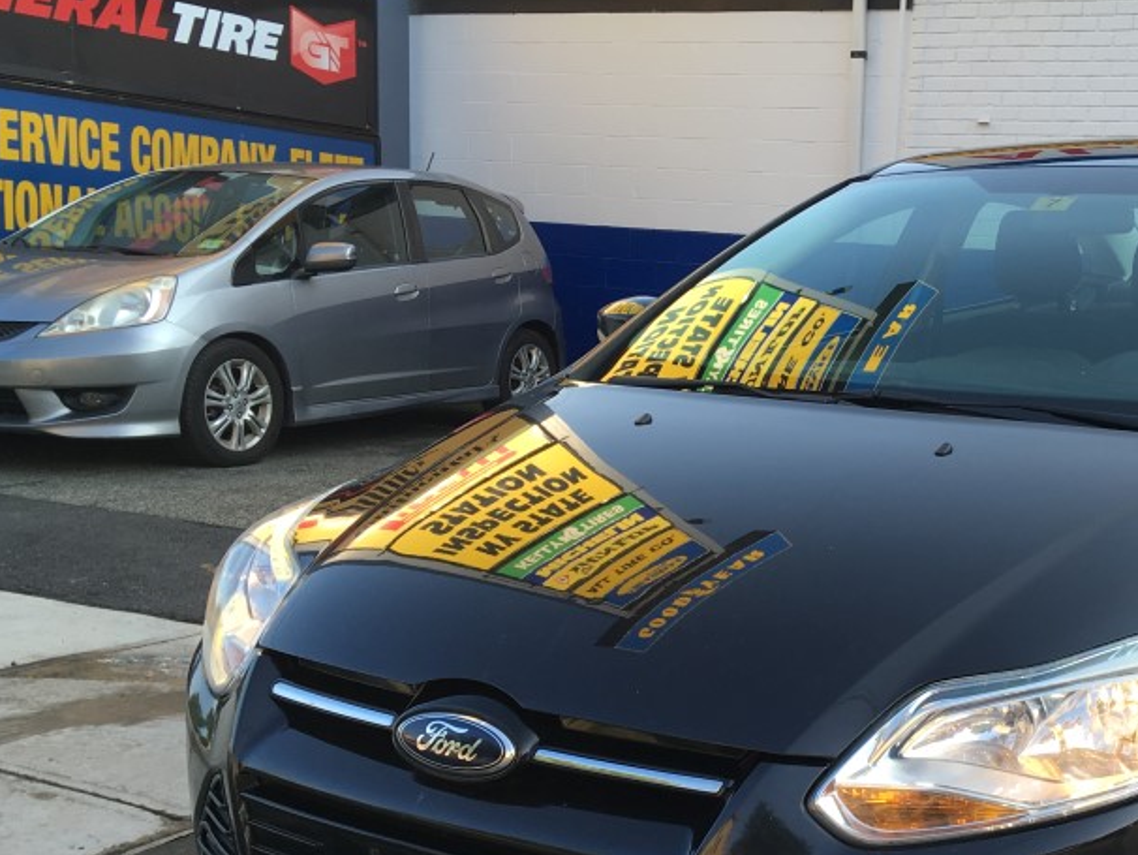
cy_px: 588
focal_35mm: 49
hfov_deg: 37.8
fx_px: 1612
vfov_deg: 29.4
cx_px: 868
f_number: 2.2
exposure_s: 1/203
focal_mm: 4.15
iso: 25
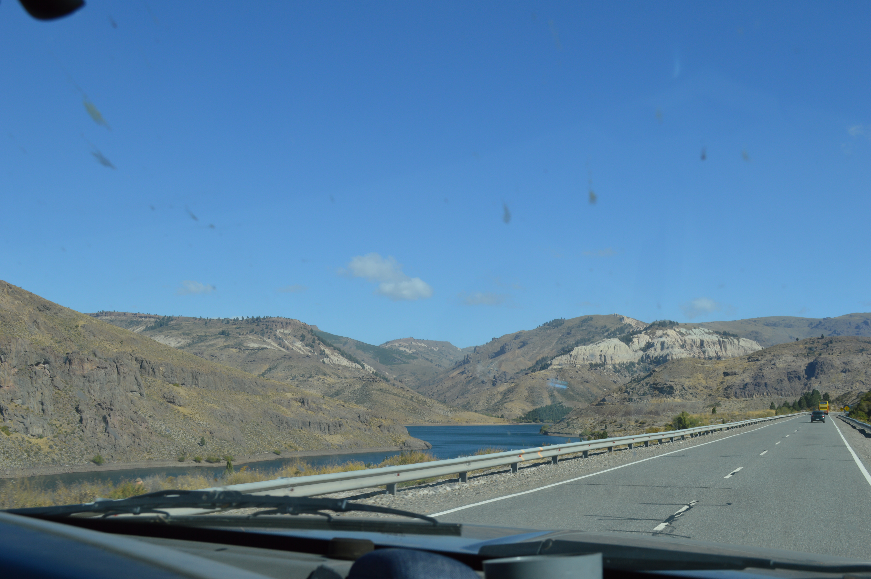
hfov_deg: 49.6
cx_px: 436
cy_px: 290
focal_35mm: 39
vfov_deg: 34.1
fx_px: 943
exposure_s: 1/250
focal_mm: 26
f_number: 8
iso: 100
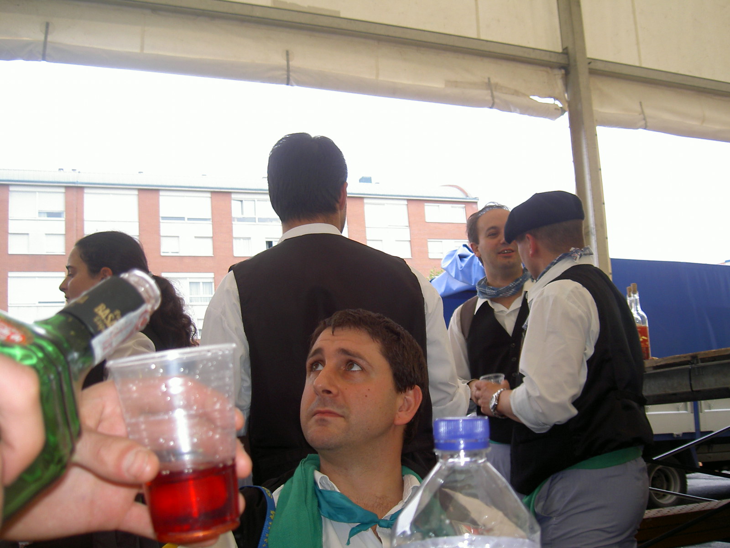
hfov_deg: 47.9
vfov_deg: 36.8
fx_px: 822
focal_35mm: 39
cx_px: 365
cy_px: 274
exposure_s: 1/59.5
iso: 100
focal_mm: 8
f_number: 2.8
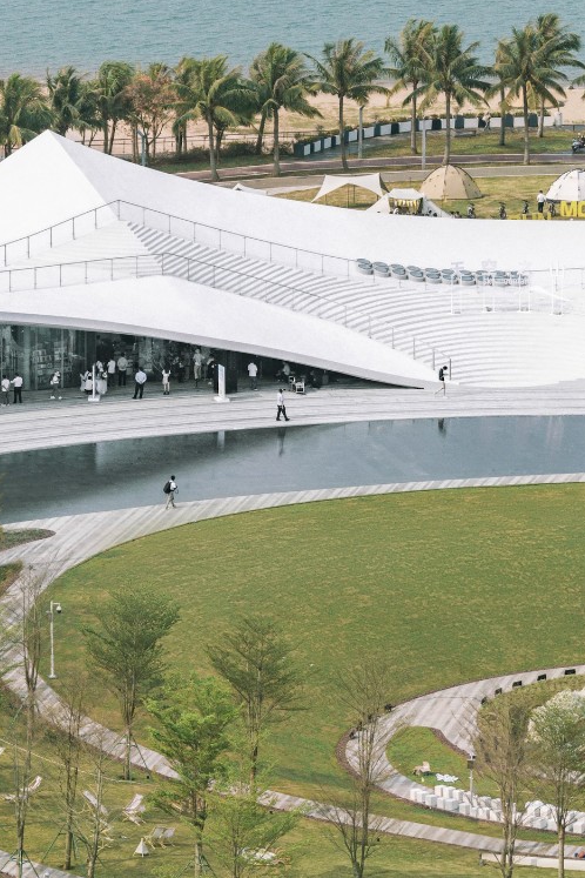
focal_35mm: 257
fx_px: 6264
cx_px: 317
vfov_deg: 8.0
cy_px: 351
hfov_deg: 5.3
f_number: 4.5
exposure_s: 1/2500
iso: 400
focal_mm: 120
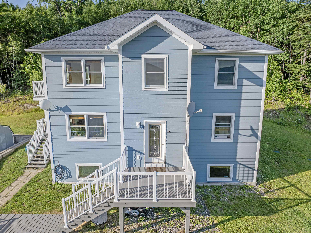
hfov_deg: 71.6
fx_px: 215
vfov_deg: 56.8
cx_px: 156
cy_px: 116
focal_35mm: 24
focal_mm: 12.29
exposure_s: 1/1250
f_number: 2.8
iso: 120
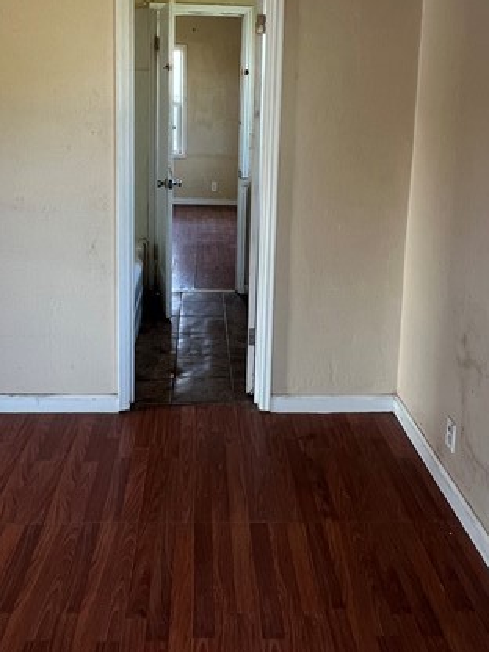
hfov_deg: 44.2
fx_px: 603
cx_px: 238
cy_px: 185
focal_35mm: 32
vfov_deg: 54.8
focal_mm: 1.57
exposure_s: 1/99
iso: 200
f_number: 1.8
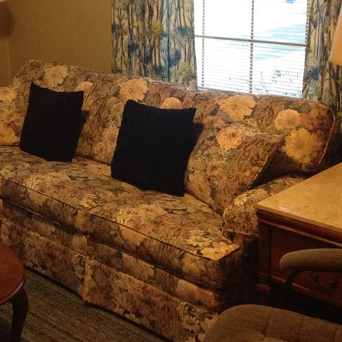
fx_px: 760
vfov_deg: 25.0
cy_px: 80
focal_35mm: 68
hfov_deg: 24.5
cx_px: 25
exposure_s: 1/20
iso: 320
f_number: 2.4
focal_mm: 4.28
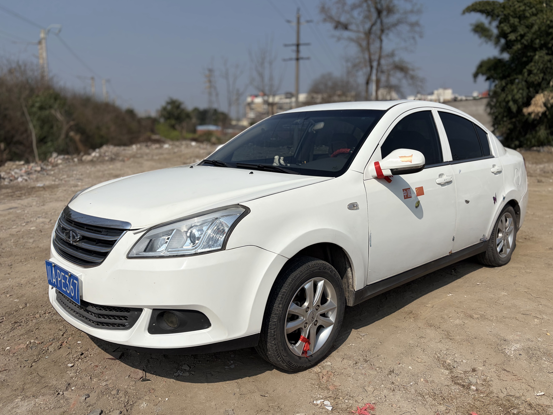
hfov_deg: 63.4
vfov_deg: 49.7
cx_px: 284
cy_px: 214
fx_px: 447
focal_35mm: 28
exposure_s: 1/14493
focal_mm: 5.96
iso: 50
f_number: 1.6
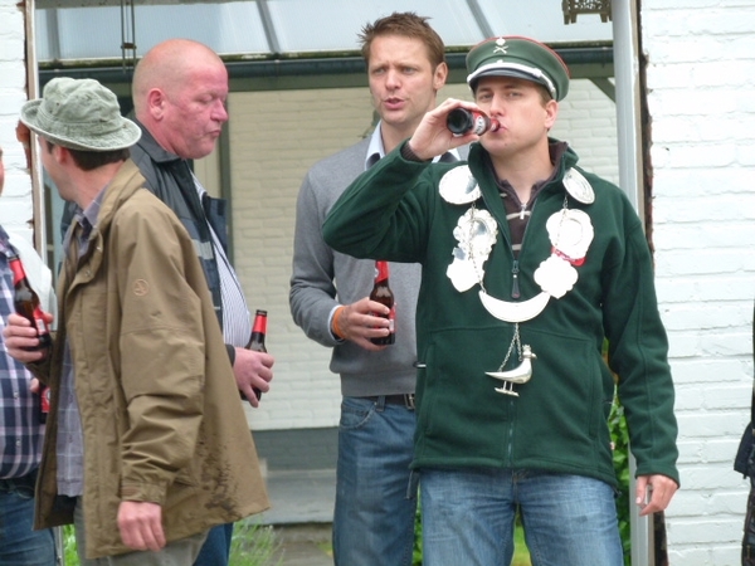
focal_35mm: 235
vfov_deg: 6.3
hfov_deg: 8.4
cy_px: 283
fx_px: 5126
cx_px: 378
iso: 100
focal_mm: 42.2
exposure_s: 1/80
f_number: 3.9
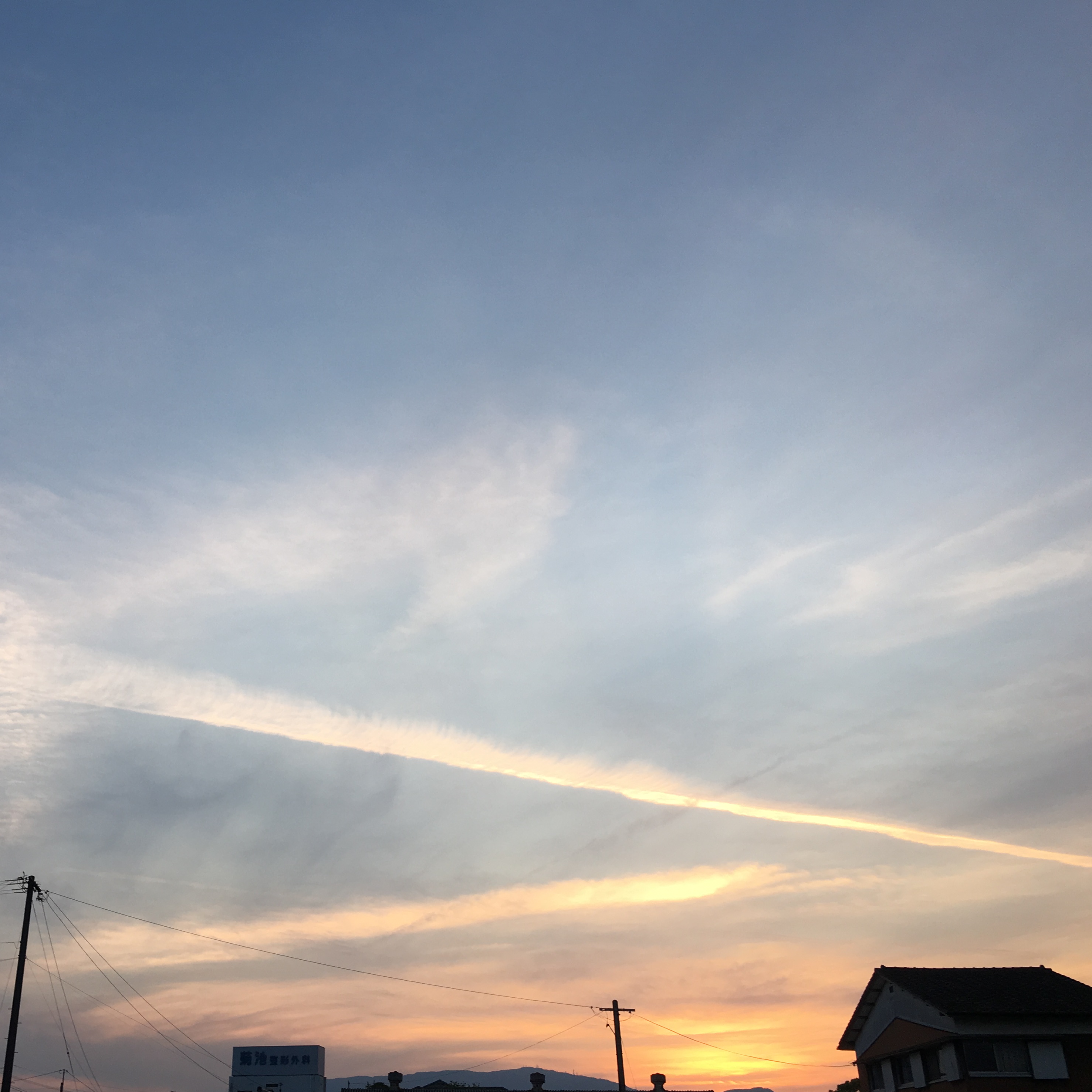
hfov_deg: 46.5
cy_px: 548
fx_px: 1249
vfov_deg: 47.2
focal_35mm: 35
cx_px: 372
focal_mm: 4.15
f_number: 2.2
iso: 25
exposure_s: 1/137
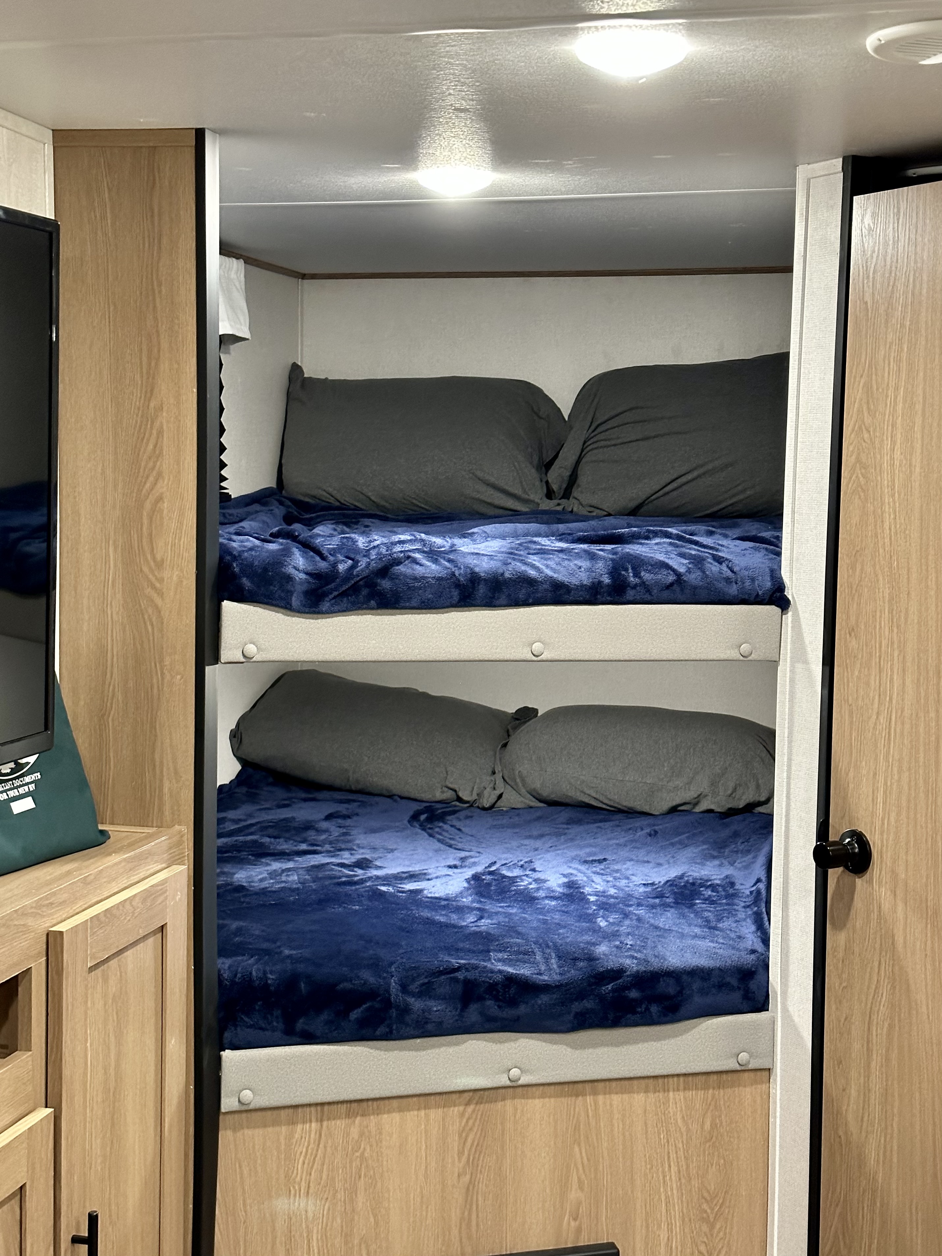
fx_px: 1742
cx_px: 471
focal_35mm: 48
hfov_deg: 30.3
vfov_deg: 39.7
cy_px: 628
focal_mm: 6.86
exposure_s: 1/40
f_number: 1.78
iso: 500
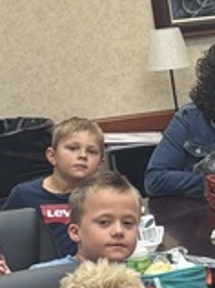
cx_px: 590
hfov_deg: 7.8
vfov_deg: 11.7
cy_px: 188
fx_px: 1403
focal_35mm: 169
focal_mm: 5.96
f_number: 1.6
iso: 80
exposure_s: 1/60
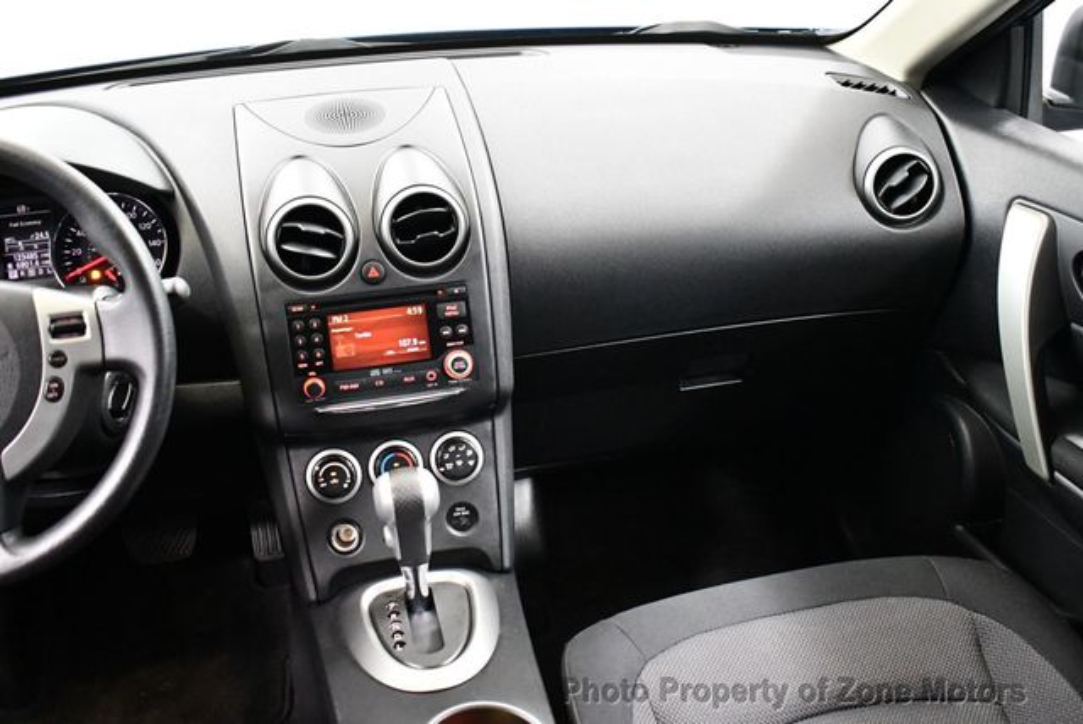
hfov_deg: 53.1
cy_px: 362
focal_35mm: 36
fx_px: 1084
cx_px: 542
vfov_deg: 36.9
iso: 6400
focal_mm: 18
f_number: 3.5
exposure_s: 1/60
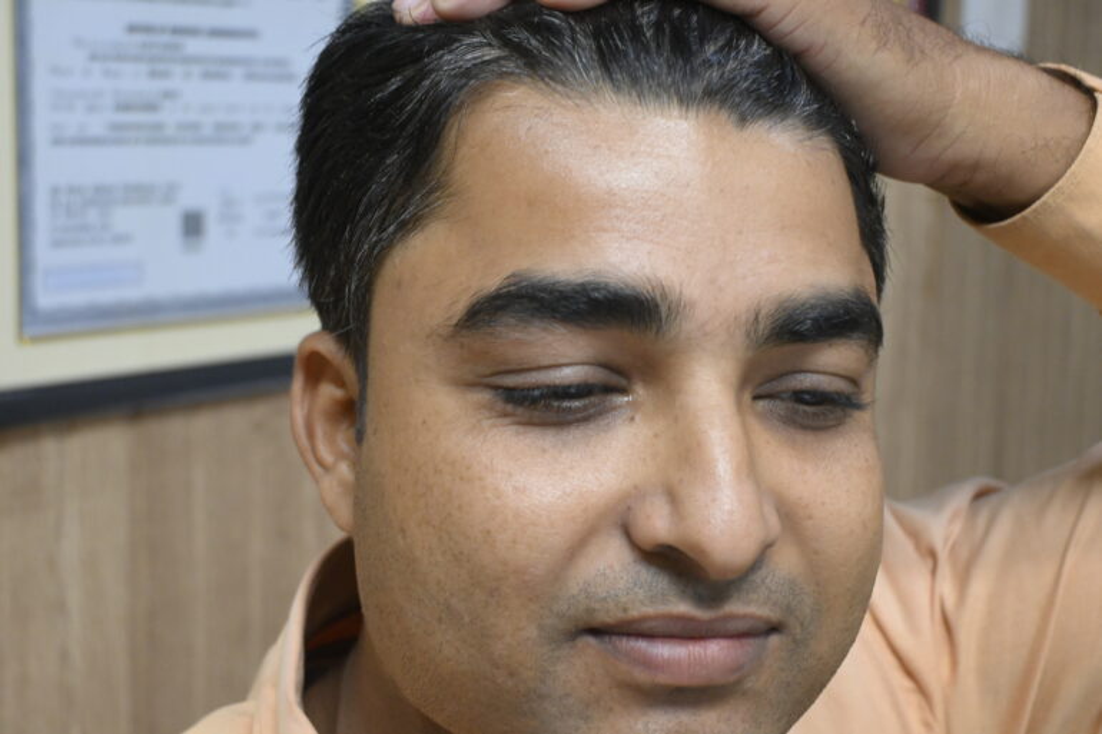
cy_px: 367
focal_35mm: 60
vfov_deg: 22.6
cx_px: 551
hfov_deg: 33.4
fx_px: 1836
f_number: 5.6
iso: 3200
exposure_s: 1/100
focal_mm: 40
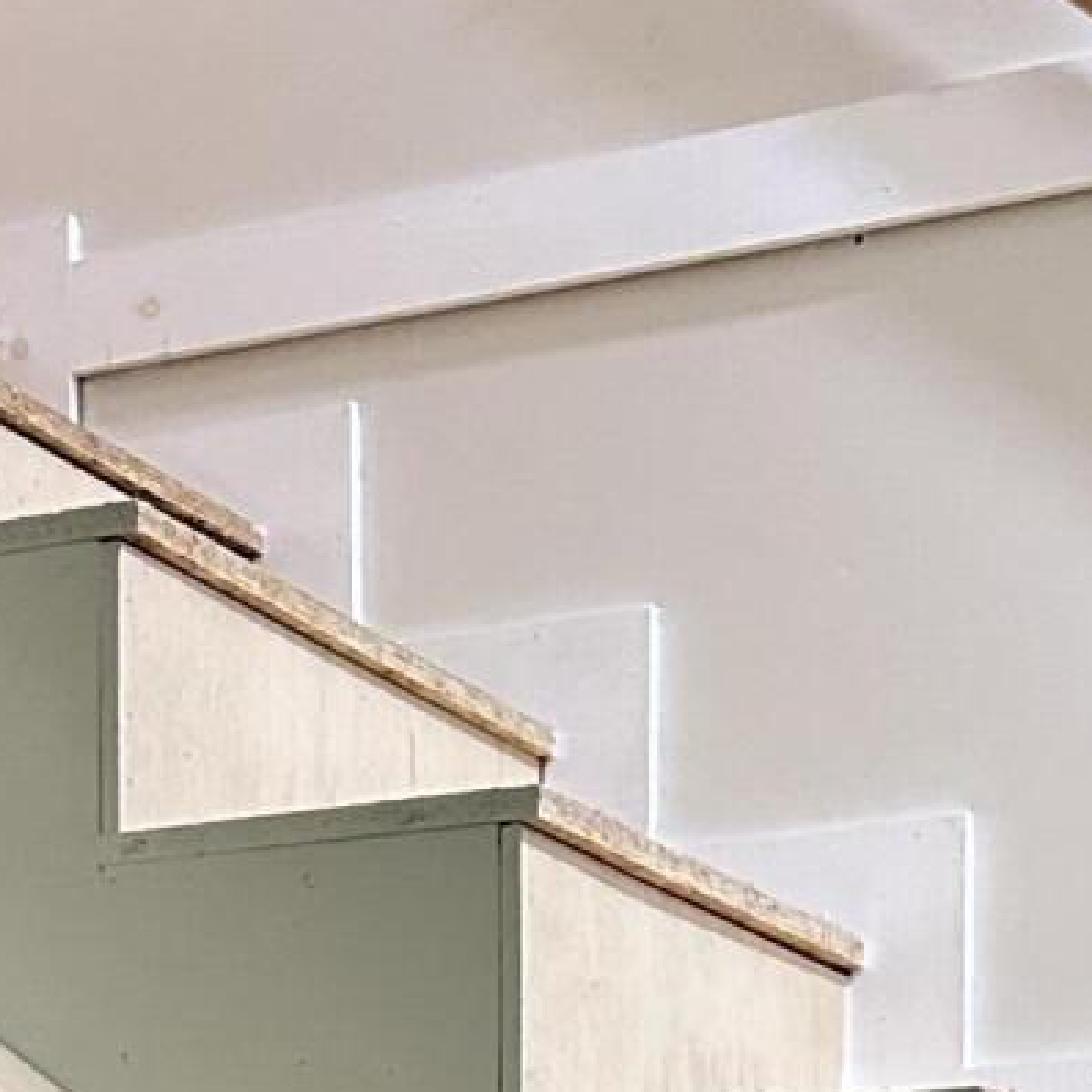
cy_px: 2143
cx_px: -506
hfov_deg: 15.2
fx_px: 3819
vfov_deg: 13.9
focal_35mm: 107
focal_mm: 6.86
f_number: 1.78
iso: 400
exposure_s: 1/60
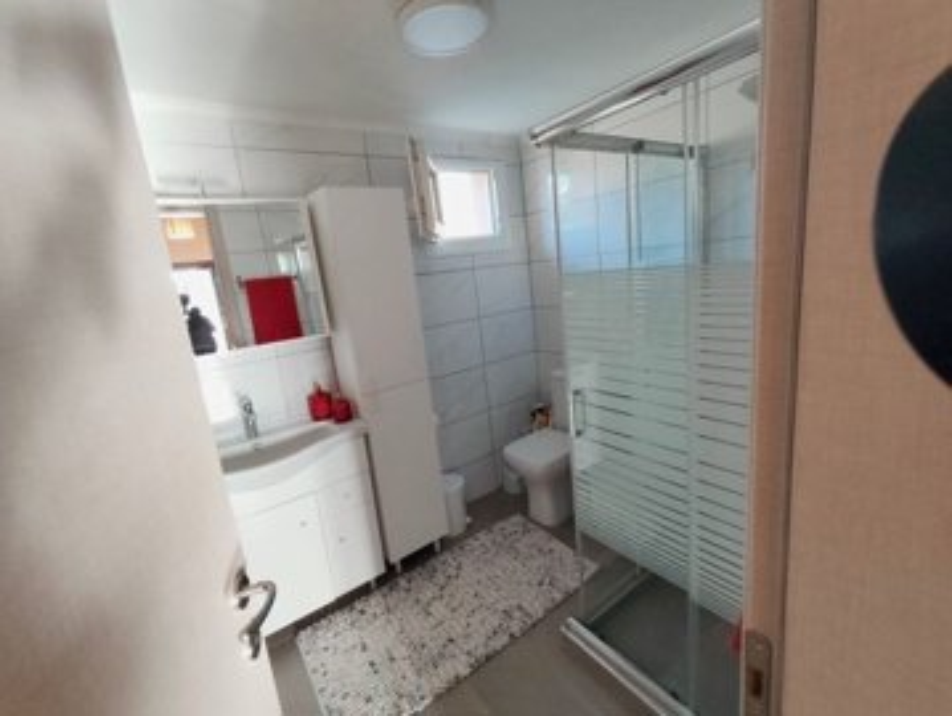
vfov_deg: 81.8
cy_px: 358
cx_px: 476
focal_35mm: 15
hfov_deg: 98.1
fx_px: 413
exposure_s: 1/100
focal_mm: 1.65
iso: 320
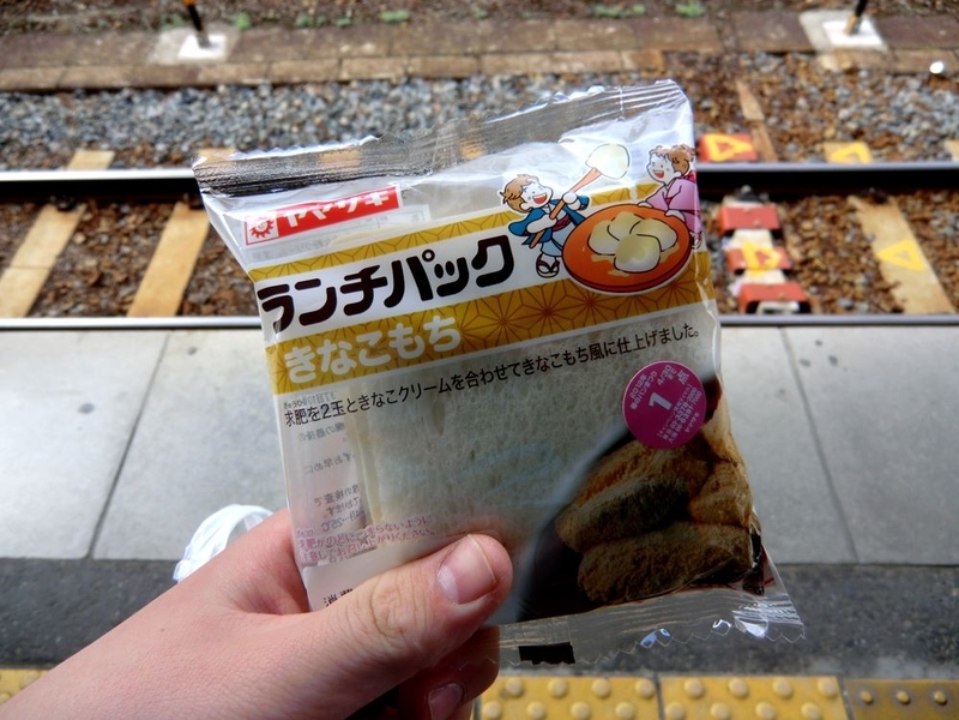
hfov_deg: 71.6
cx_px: 480
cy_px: 360
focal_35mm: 24
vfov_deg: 56.8
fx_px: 665
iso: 64
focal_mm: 4.3
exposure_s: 1/200
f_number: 3.2
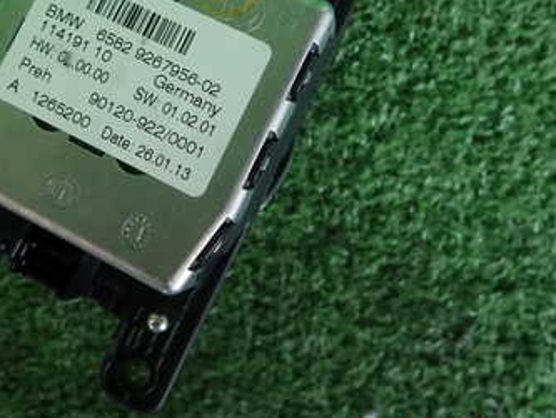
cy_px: 80
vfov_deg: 31.3
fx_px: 723
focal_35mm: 45
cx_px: 232
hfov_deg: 41.9
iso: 100
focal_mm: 4.5
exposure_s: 1/60
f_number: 2
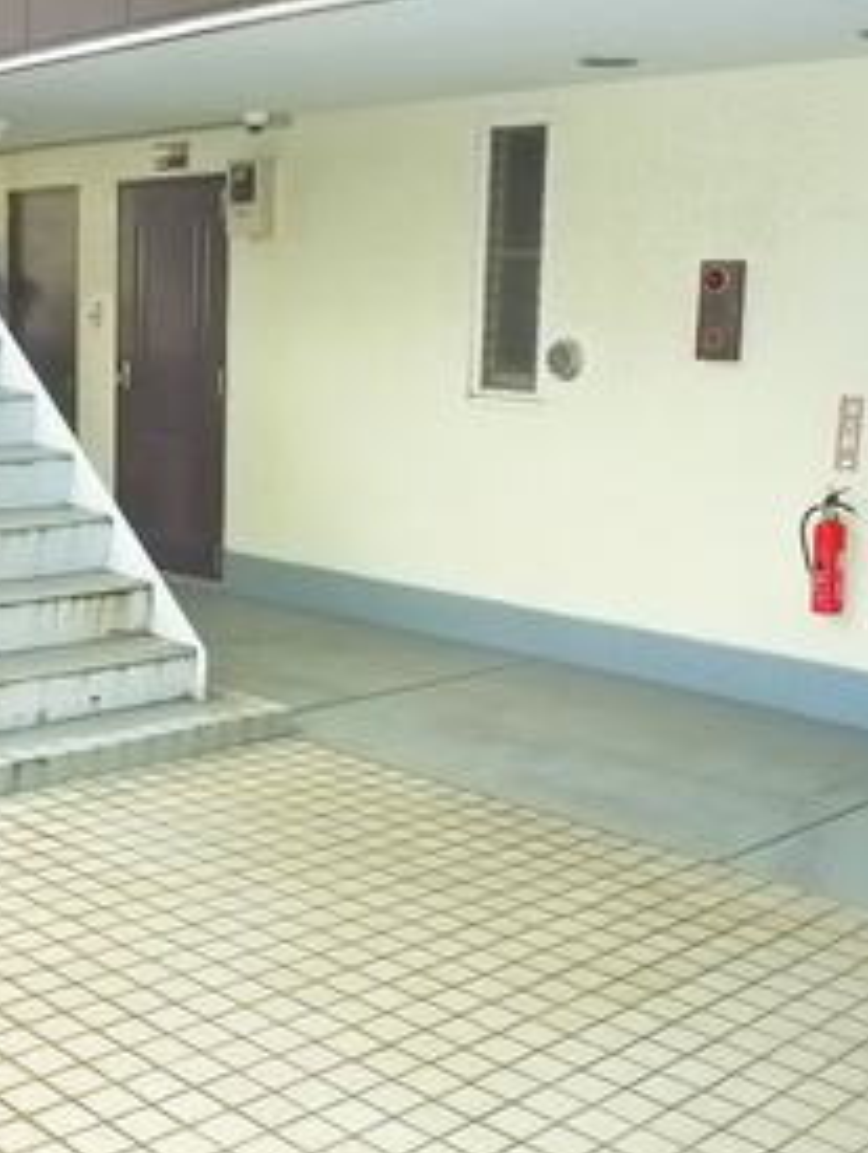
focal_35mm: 61
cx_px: 226
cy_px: 656
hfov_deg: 23.9
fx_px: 2035
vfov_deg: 31.6
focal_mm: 5.1
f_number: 2.8
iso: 400
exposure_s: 1/125
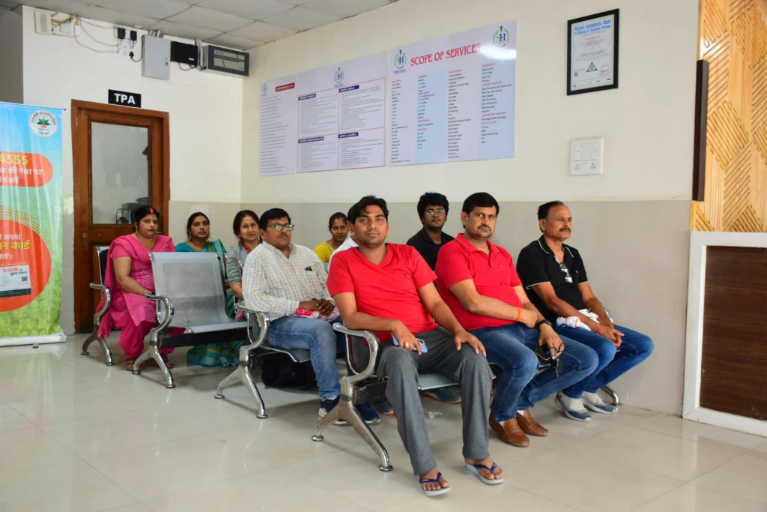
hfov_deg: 57.2
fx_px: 703
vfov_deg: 40.0
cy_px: 256
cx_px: 384
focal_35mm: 33
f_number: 3.5
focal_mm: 22
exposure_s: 1/100
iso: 1000
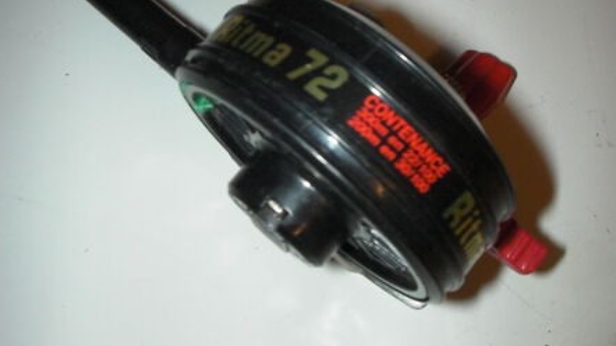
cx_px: 295
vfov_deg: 26.3
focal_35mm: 45
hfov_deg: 45.5
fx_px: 735
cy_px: 103
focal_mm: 6.3
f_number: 5.6
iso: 200
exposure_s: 1/30
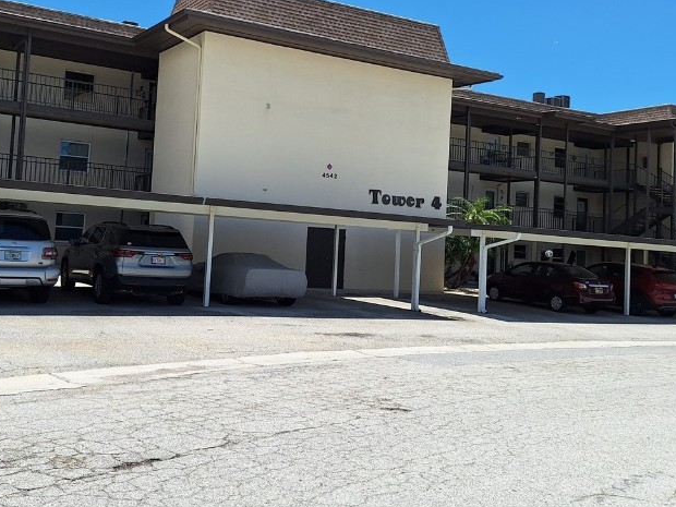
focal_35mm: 38
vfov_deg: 37.5
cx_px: 245
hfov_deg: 48.4
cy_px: 190
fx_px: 742
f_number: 1.8
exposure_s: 1/2890
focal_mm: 5.54
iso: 40
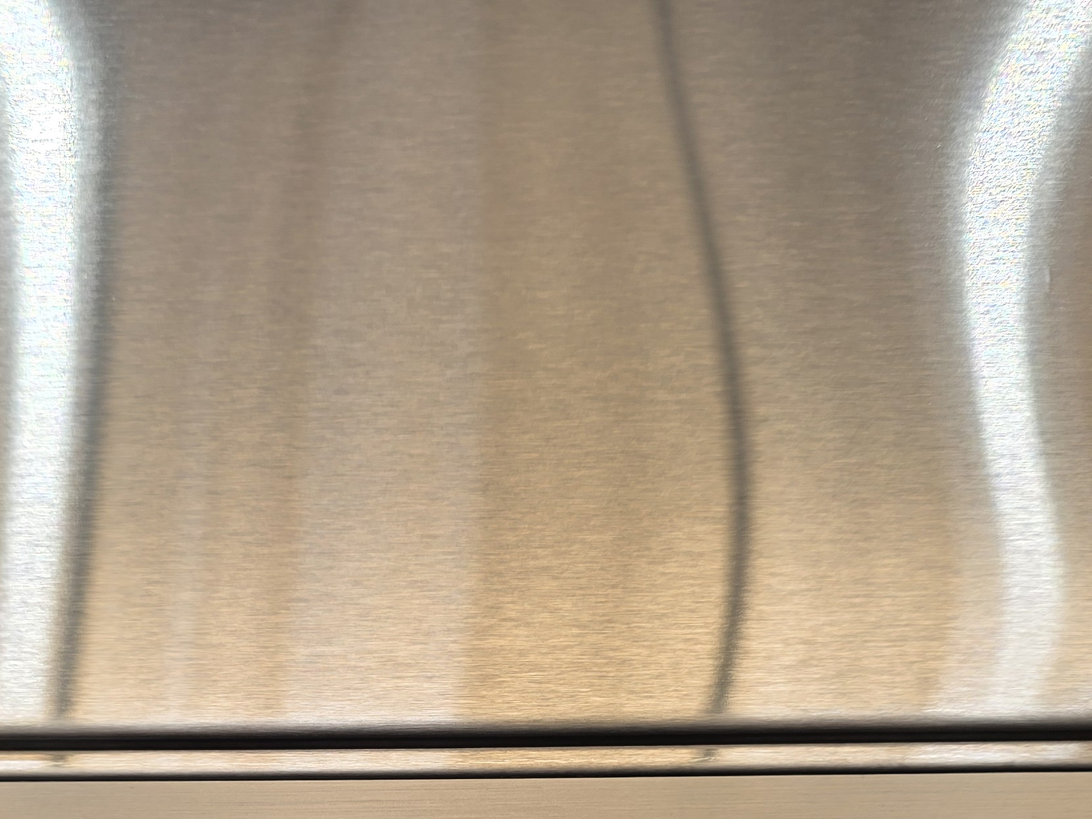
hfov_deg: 34.1
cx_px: 380
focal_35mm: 56
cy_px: 933
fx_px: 1766
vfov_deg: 24.1
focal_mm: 6.3
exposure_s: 1/120
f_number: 1.7
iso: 40
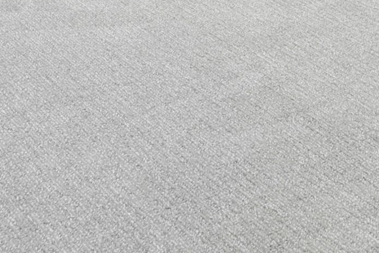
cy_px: -413
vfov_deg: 10.6
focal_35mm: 104
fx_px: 1096
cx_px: 520
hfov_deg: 18.1
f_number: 8
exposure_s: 1/2.5
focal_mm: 17
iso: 640
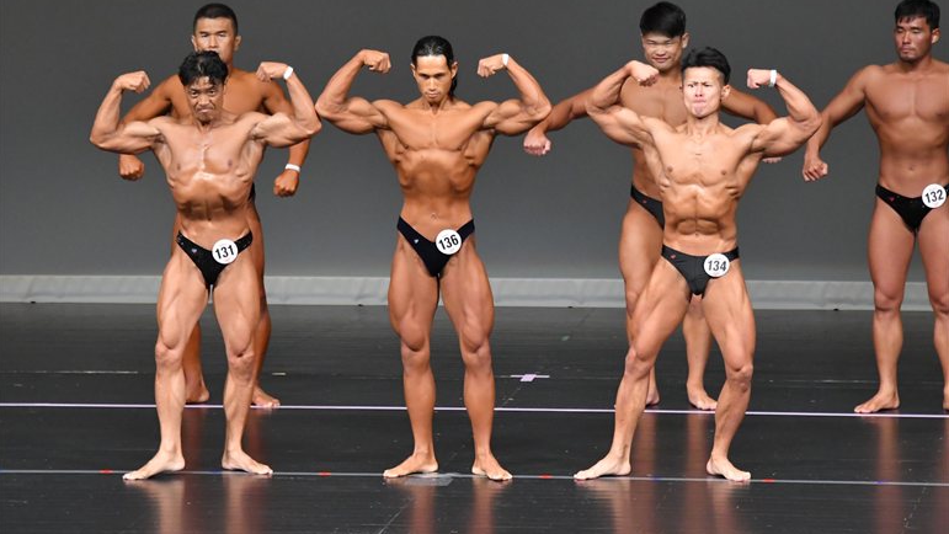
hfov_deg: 7.6
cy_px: 225
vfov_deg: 4.3
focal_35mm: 284
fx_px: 7148
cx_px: 473
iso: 5000
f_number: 5.6
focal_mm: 180
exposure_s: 1/400
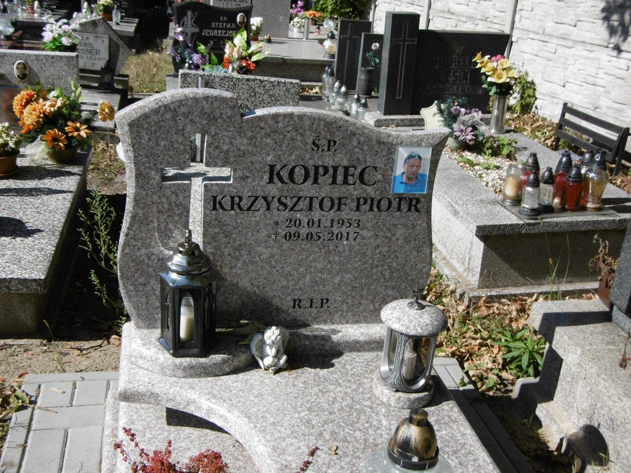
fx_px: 784
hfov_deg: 43.9
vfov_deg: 33.6
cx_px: 316
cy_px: 236
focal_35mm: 43
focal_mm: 7.7
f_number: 3.8
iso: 100
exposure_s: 1/1000
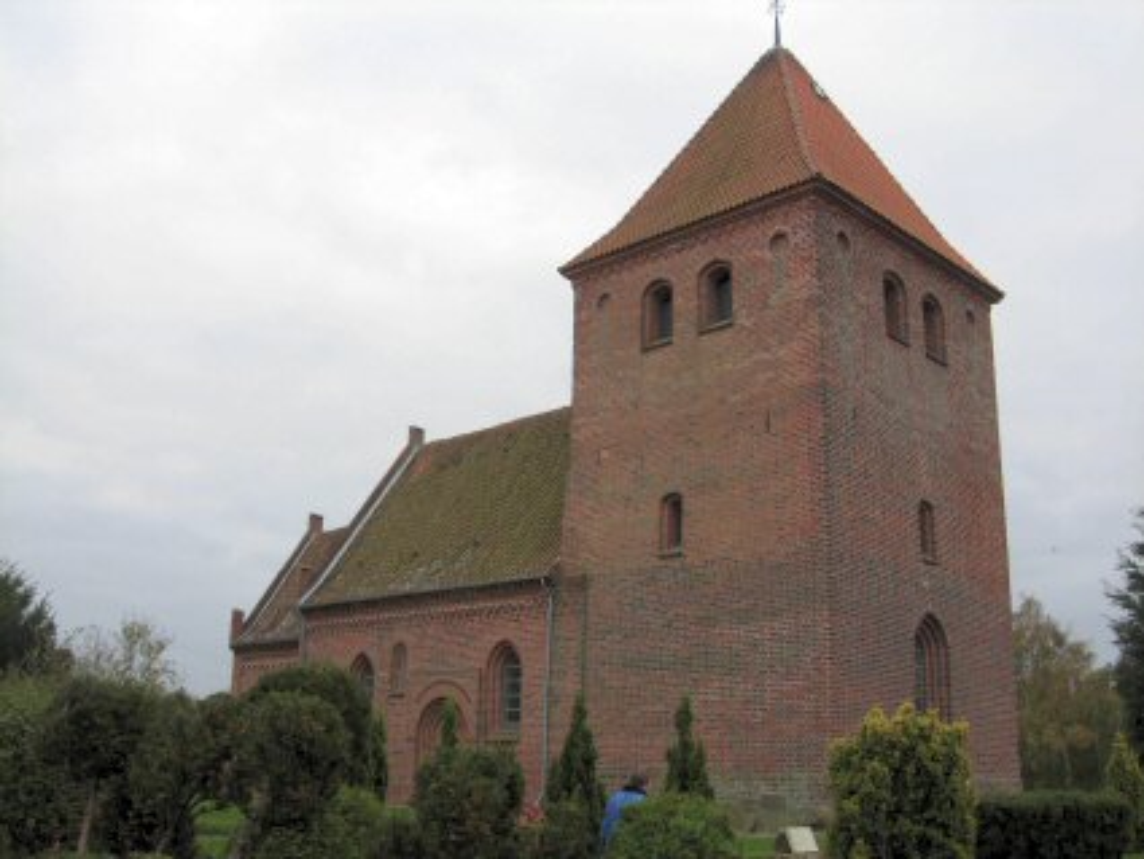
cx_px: 572
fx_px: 1190
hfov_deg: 51.3
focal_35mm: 36
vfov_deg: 39.7
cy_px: 430
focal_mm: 7.5
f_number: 4.3
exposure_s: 1/171
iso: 50
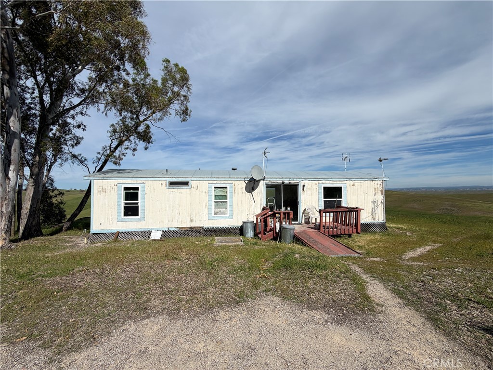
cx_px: 246
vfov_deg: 85.7
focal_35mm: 14
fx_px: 199
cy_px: 185
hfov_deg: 102.1
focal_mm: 2.22
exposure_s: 1/2092
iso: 20
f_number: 2.2
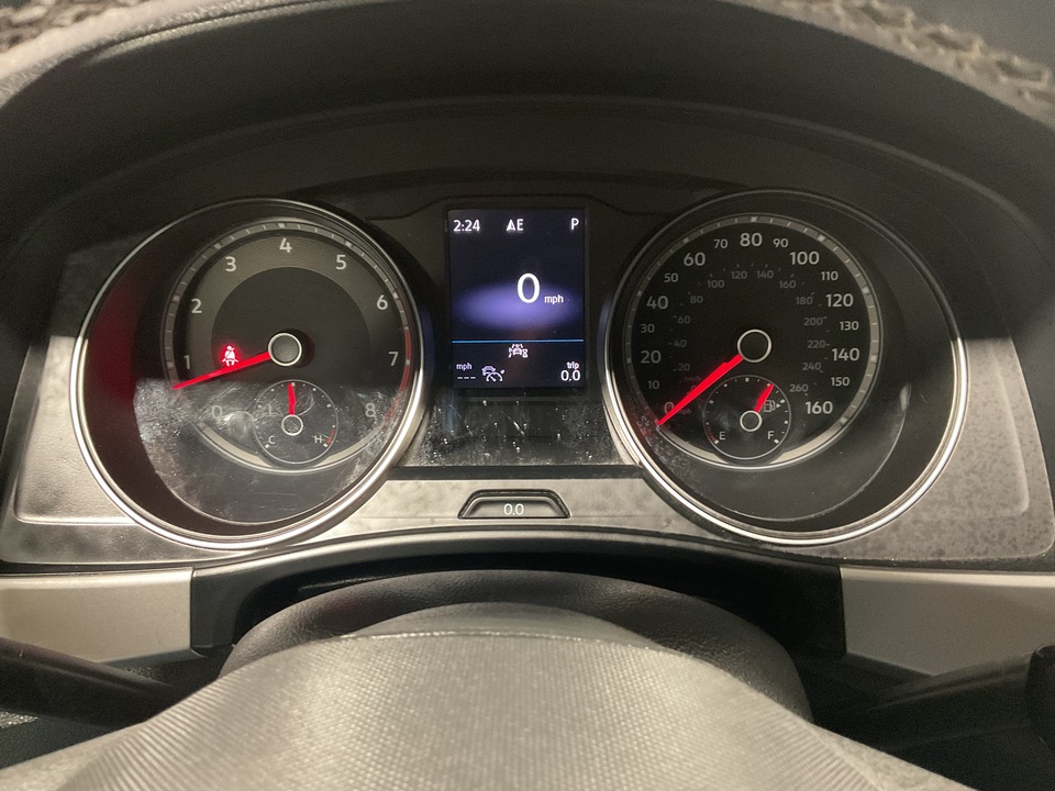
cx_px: 528
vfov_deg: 48.2
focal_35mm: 29
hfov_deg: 61.7
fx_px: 884
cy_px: 396
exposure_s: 1/25
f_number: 1.8
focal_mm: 3
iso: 400
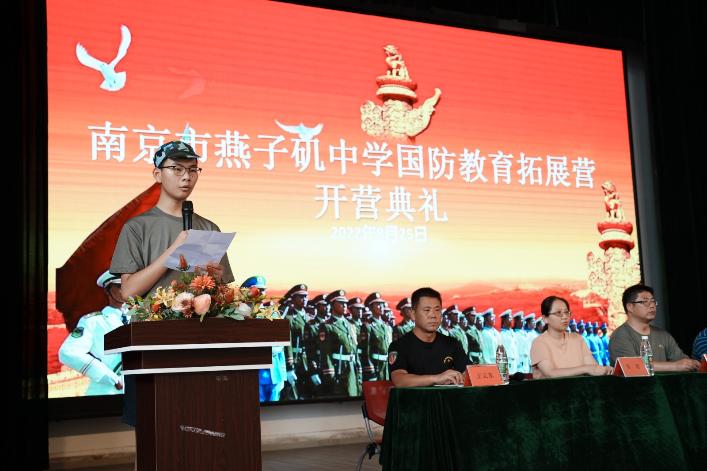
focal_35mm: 50
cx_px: 354
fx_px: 982
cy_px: 236
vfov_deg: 27.0
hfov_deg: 39.6
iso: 800
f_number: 4
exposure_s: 1/200
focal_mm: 50
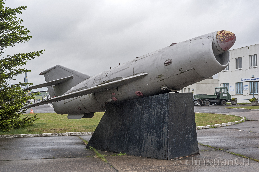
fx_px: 395
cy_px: 86
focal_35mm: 55
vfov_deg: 24.6
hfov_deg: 36.3
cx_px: 130
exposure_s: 1/125
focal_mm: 55
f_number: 16
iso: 400
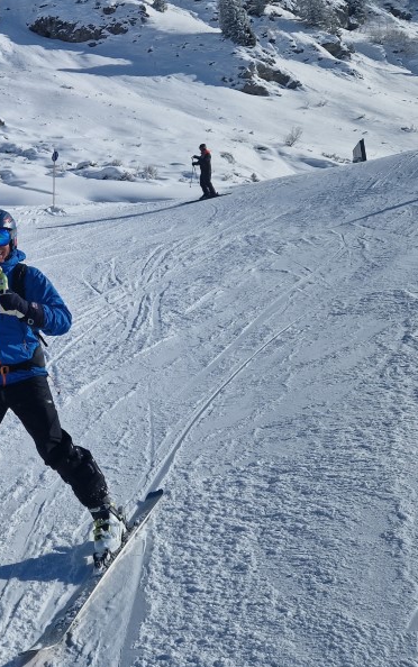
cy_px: 286
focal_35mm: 42
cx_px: -28
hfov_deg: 28.2
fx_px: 764
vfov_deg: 47.0
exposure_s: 1/6992
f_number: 1.8
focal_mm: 5.4
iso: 50
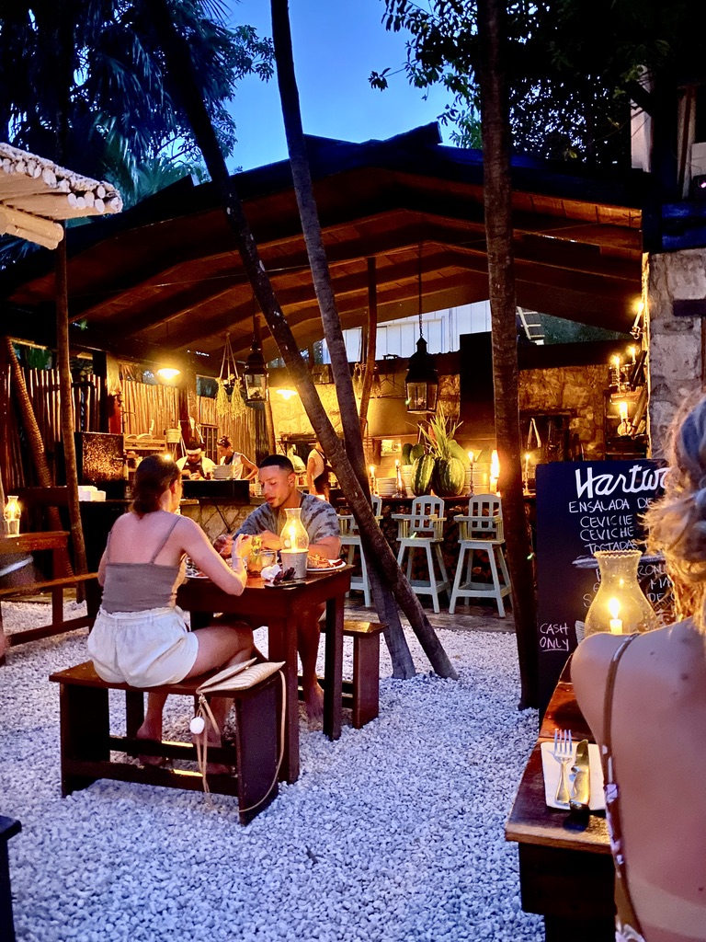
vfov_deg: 67.3
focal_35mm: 26
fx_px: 707
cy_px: 471
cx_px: 353
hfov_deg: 53.1
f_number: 1.8
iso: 1000
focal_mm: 4.25
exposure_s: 1/8
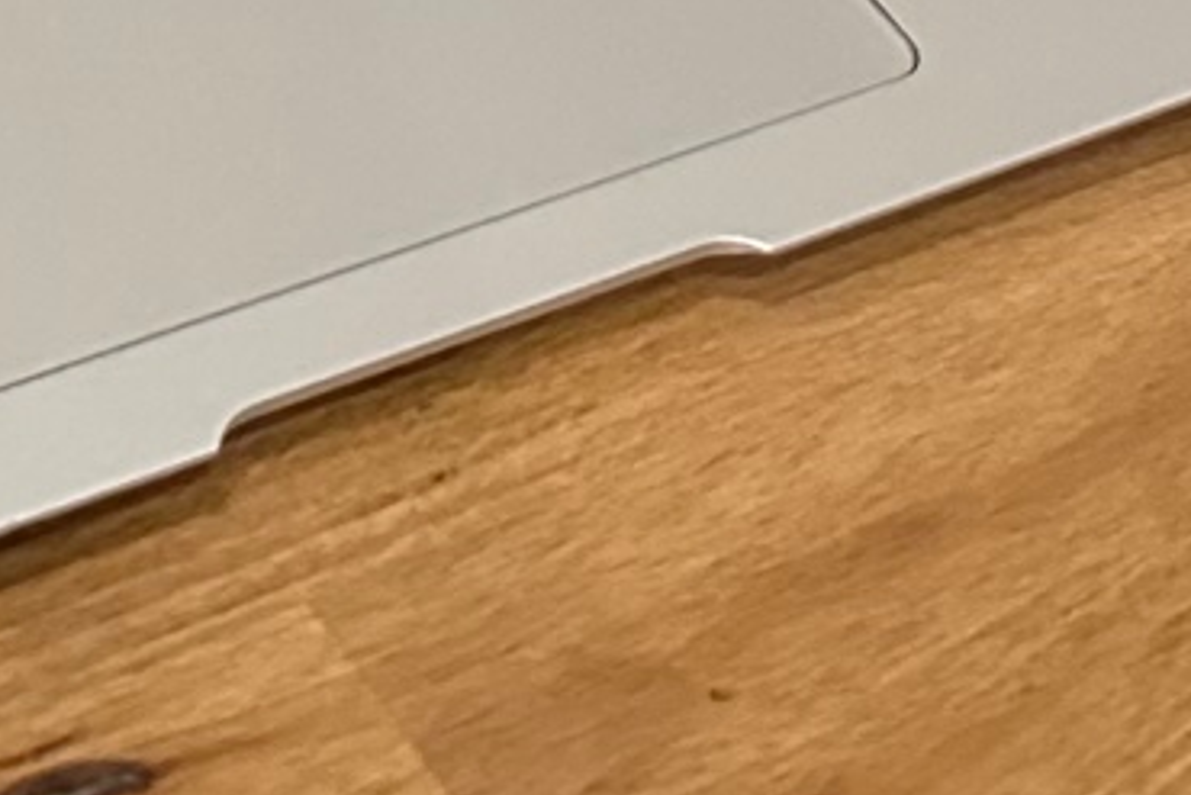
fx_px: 4501
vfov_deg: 9.1
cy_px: -1098
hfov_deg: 13.8
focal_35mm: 136
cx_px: -808
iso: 640
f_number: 1.78
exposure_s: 1/50
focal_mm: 6.86
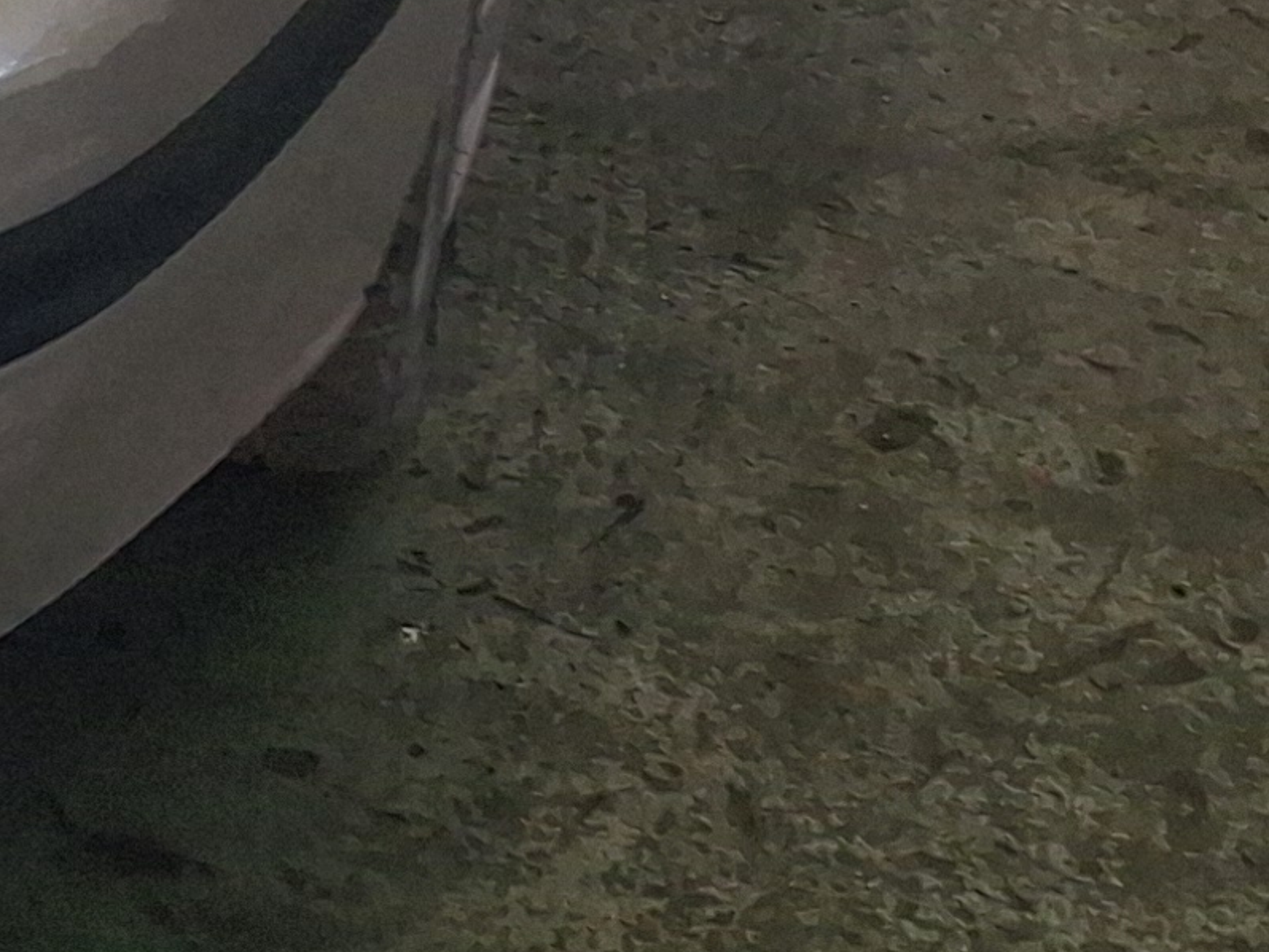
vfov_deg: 10.7
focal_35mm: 128
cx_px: -1366
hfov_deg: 13.1
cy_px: -855
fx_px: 4693
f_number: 1.8
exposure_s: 1/100
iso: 64
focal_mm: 4.69
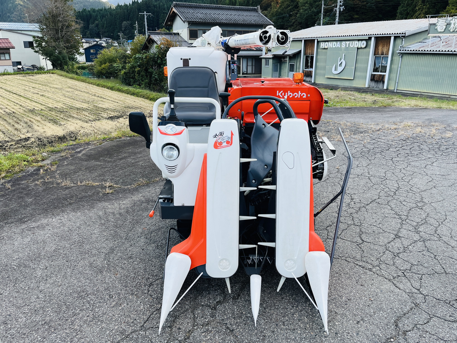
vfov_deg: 53.1
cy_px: 172
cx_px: 228
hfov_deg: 67.3
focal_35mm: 26
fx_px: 343
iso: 50
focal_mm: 5.1
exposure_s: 1/404
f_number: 1.6
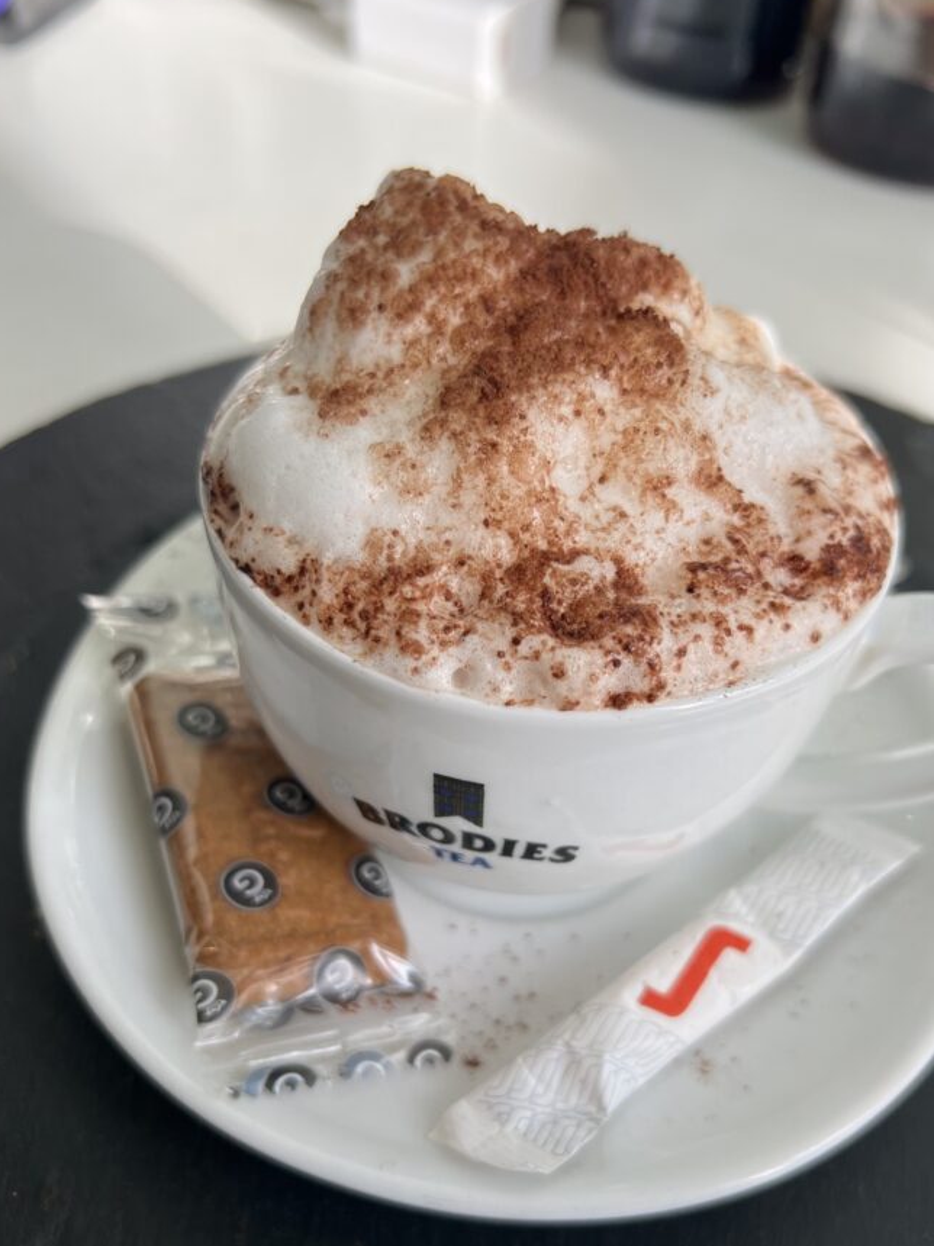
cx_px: 493
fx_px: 1116
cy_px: 722
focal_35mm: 31
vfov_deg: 58.1
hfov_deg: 45.4
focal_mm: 5.7
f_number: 1.5
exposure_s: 1/521
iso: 50
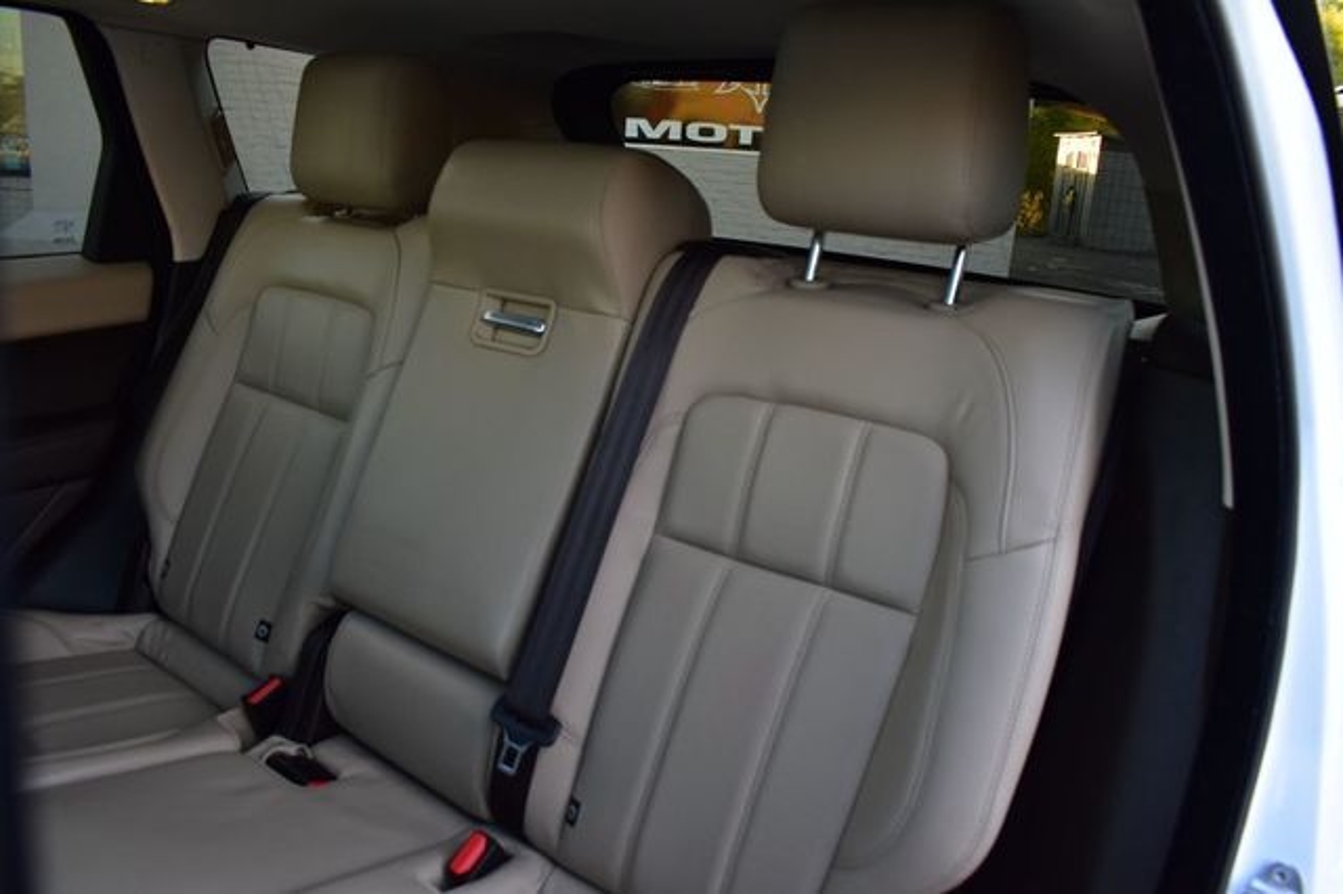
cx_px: 672
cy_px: 447
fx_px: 1007
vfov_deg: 47.9
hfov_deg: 67.4
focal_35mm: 27
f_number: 7.1
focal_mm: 18
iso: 400
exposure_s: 1/25
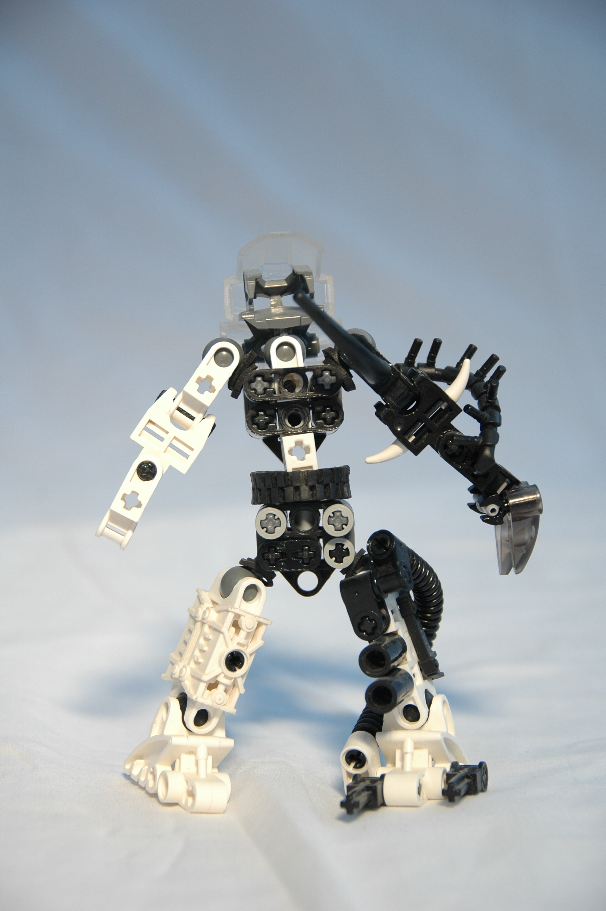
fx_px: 2656
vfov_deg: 19.5
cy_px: 456
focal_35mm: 105
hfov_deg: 13.0
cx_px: 303
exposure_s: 1/500
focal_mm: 70
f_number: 5
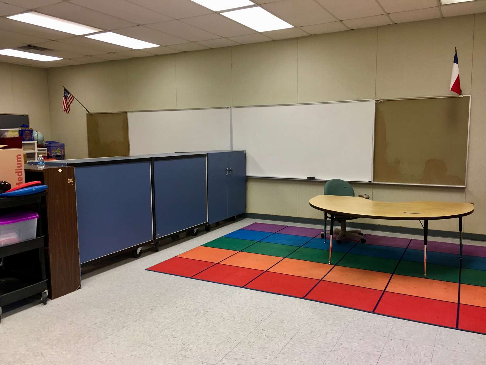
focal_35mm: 29
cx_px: 243
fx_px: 407
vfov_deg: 48.2
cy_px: 182
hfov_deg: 61.7
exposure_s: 1/15
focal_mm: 4.15
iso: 40
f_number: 2.2
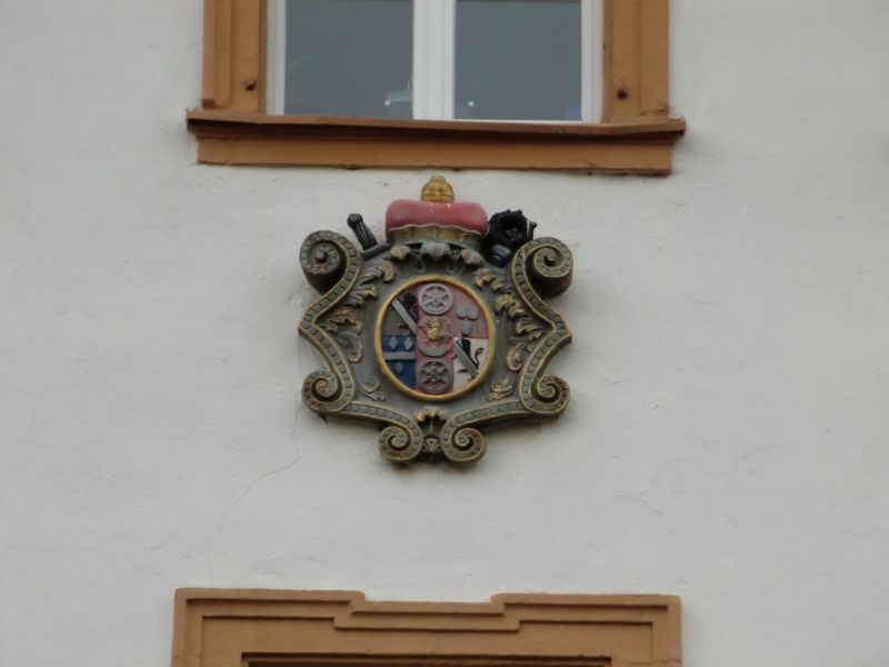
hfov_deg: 8.2
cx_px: 444
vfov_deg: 6.2
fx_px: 6164
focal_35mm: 240
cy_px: 334
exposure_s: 1/250
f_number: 5.8
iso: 320
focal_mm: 43
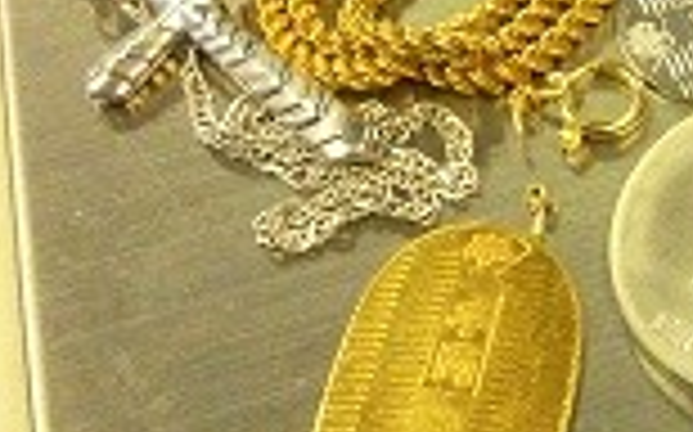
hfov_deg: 24.3
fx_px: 1453
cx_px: 832
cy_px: 58
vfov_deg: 16.7
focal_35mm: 77
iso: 800
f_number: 4
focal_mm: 4.5
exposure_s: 1/250
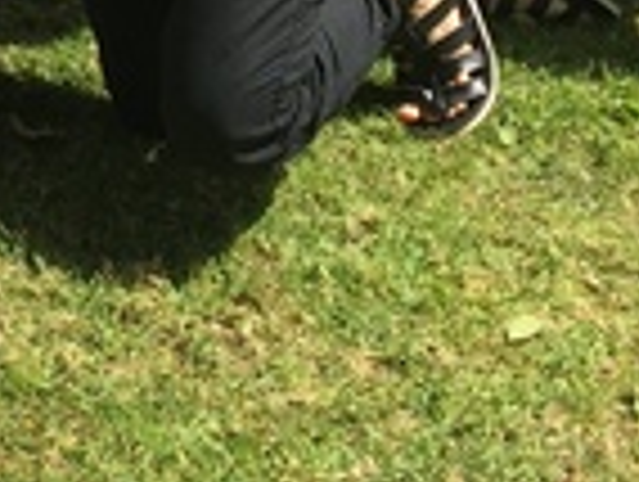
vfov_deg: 9.1
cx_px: -292
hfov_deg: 12.8
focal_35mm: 147
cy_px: -662
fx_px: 2718
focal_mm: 4.15
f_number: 2.2
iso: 25
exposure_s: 1/761
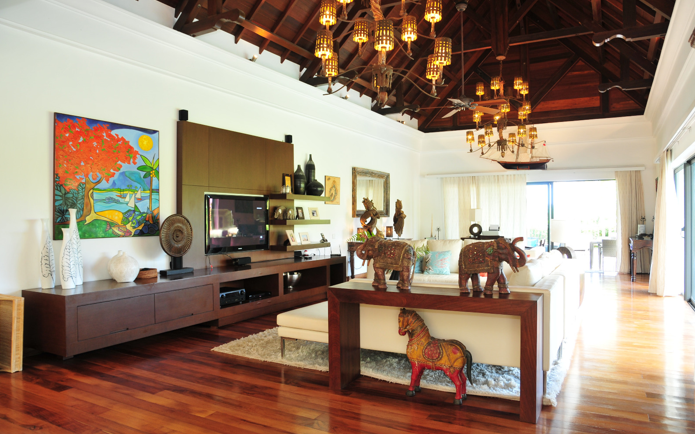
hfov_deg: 72.5
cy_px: 201
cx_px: 354
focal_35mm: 25
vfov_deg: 49.2
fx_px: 474
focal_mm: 16
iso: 200
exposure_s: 1/10
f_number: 5
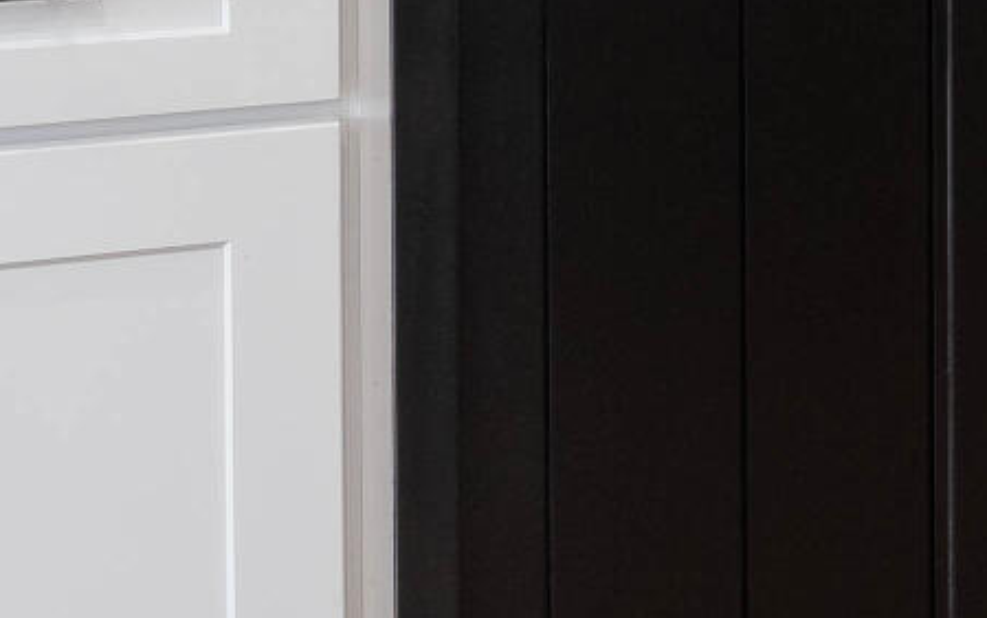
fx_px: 2933
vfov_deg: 10.7
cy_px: -730
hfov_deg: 18.1
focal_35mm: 109
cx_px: 1202
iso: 400
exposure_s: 1/125
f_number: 9
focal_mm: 16
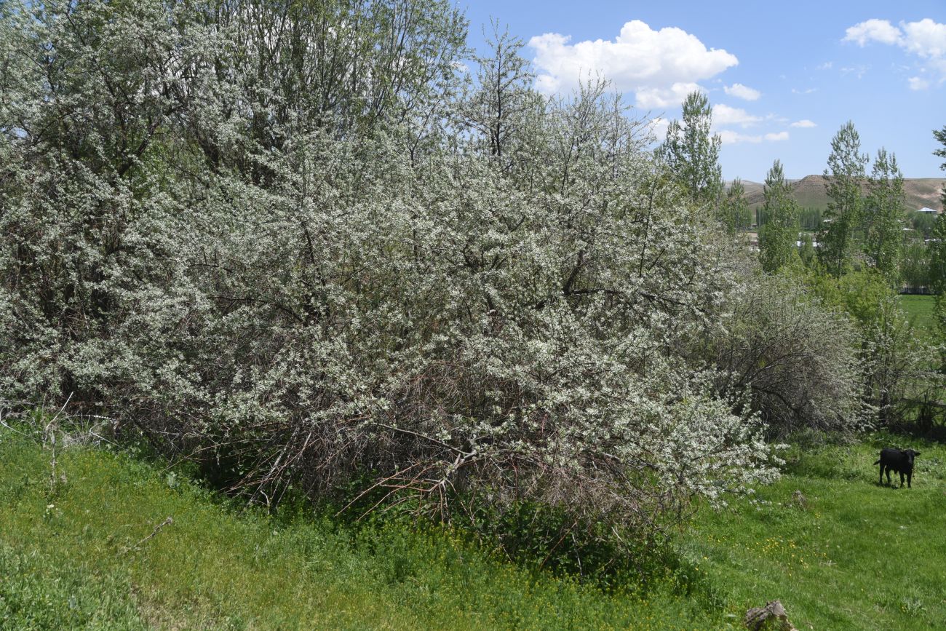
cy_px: 316
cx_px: 473
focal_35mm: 32
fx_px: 841
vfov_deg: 41.1
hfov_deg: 58.7
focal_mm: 32
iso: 160
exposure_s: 1/500
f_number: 7.1
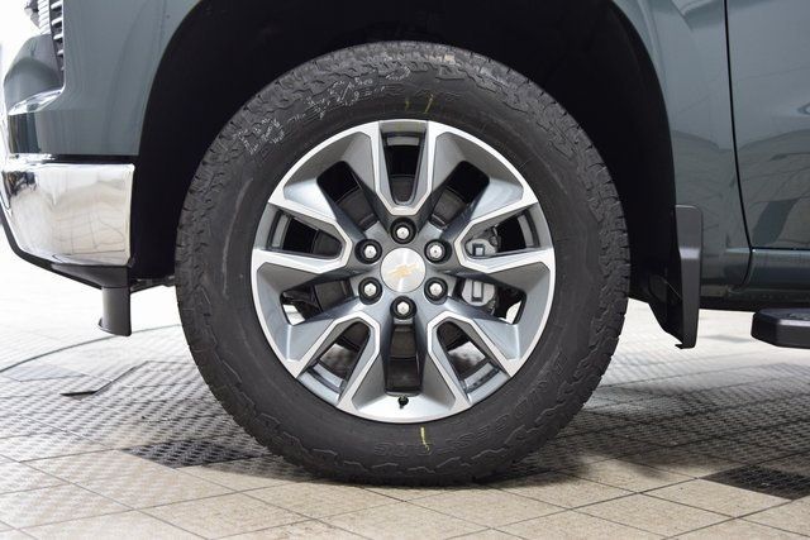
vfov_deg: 25.8
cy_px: 270
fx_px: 1181
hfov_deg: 37.8
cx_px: 405
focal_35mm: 52
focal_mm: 35
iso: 1600
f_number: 3.5
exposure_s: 1/60
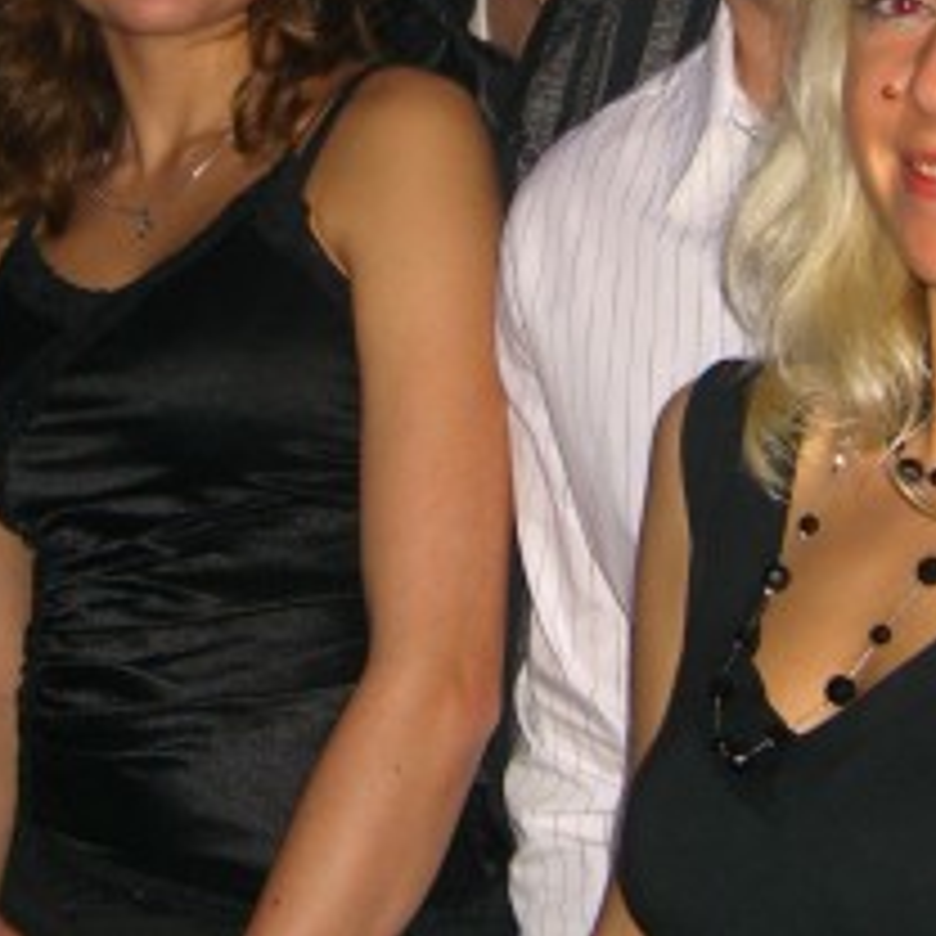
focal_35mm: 97
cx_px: 418
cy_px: 81
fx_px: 2967
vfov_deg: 17.6
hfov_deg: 17.9
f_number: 2.8
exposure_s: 1/60
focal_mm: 7.9
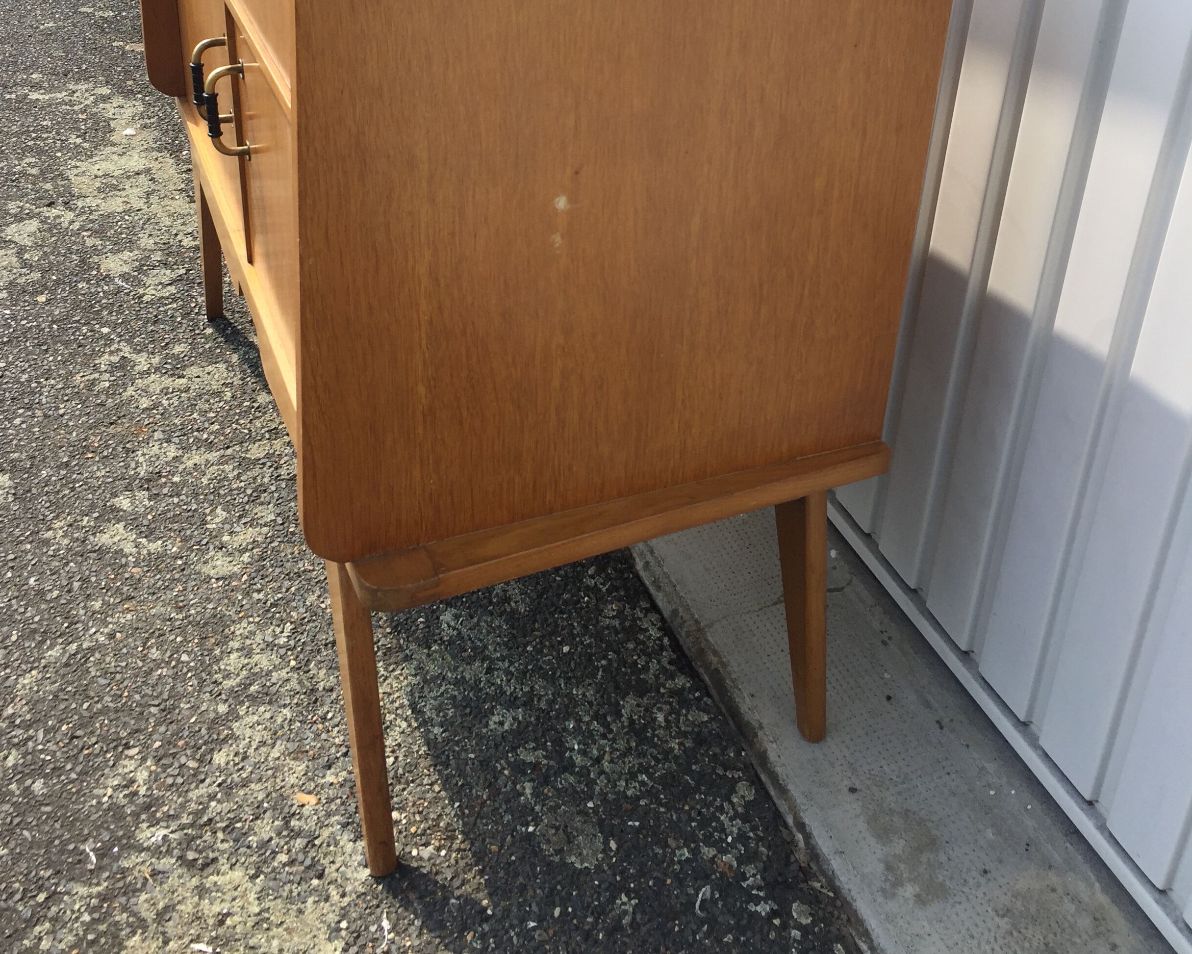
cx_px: 595
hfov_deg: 47.9
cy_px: 203
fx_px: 1341
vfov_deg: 37.9
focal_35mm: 38
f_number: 2.2
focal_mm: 4.15
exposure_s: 1/682
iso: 32
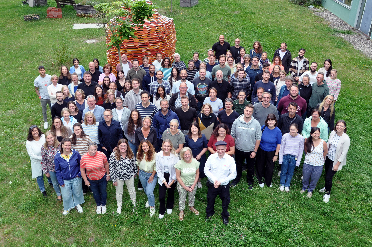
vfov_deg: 41.6
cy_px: 124
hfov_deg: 59.6
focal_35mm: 32
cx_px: 186
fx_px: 325
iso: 320
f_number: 6.3
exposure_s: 1/160
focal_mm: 21
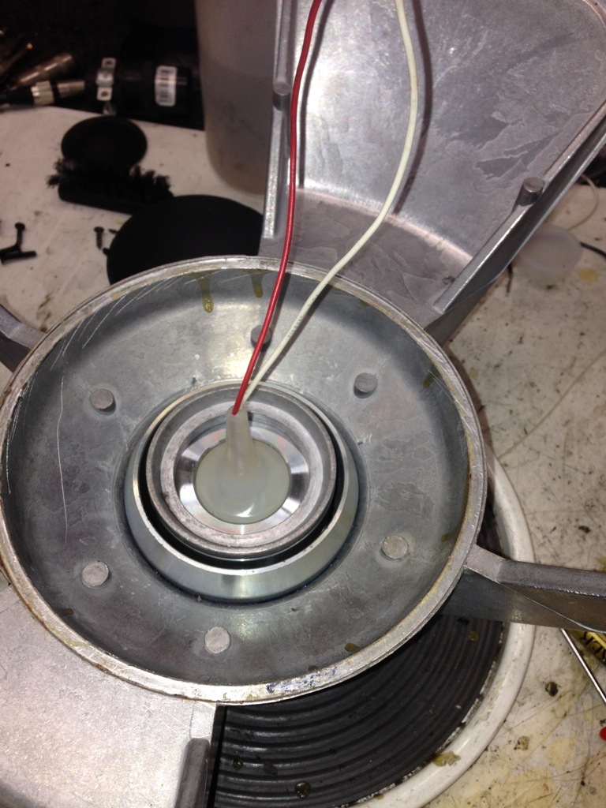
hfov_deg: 42.9
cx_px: 303
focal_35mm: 33
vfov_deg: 55.4
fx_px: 770
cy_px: 404
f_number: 2.4
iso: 50
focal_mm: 4.12
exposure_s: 1/58
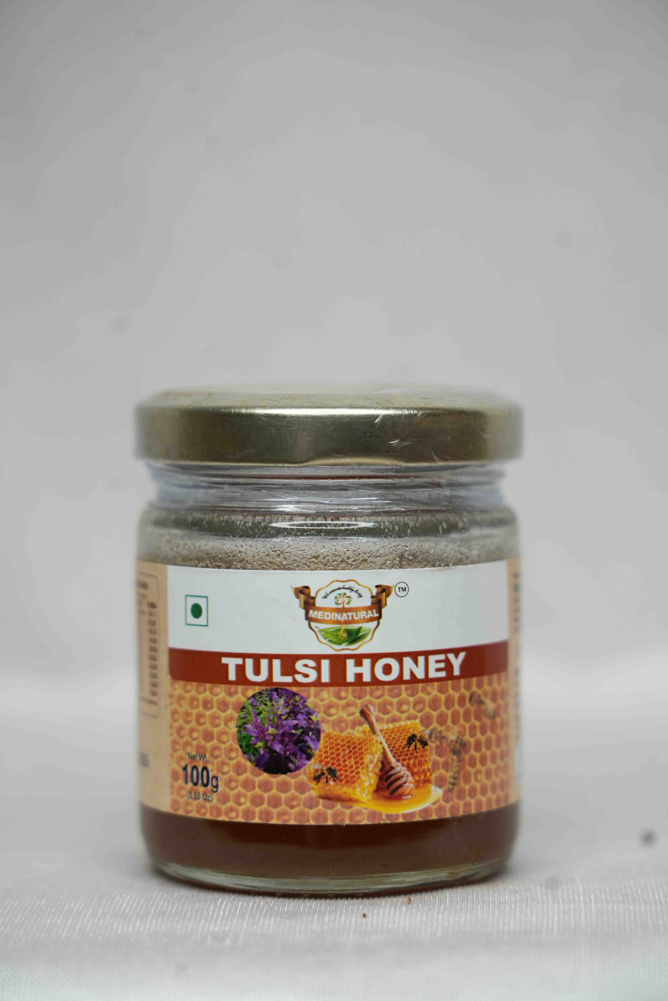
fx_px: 2922
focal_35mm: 105
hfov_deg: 13.0
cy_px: 500
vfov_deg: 19.5
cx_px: 334
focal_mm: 105
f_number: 5
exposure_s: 1/80
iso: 250
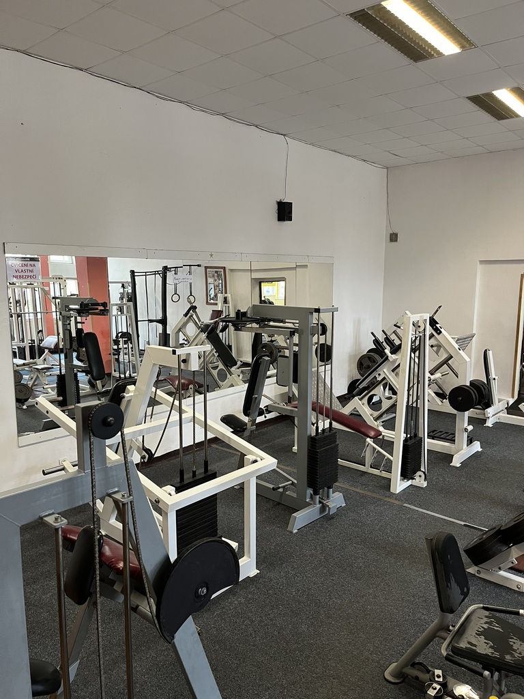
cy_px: 350
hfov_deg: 53.1
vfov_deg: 67.3
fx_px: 525
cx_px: 262
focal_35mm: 26
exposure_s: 1/50
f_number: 1.6
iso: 320
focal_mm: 5.1
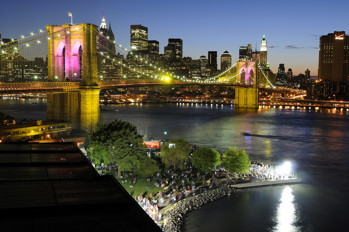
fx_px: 436
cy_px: 116
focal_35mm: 45
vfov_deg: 29.8
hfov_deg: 43.6
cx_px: 174
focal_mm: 30
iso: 200
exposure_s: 2
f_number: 4.5
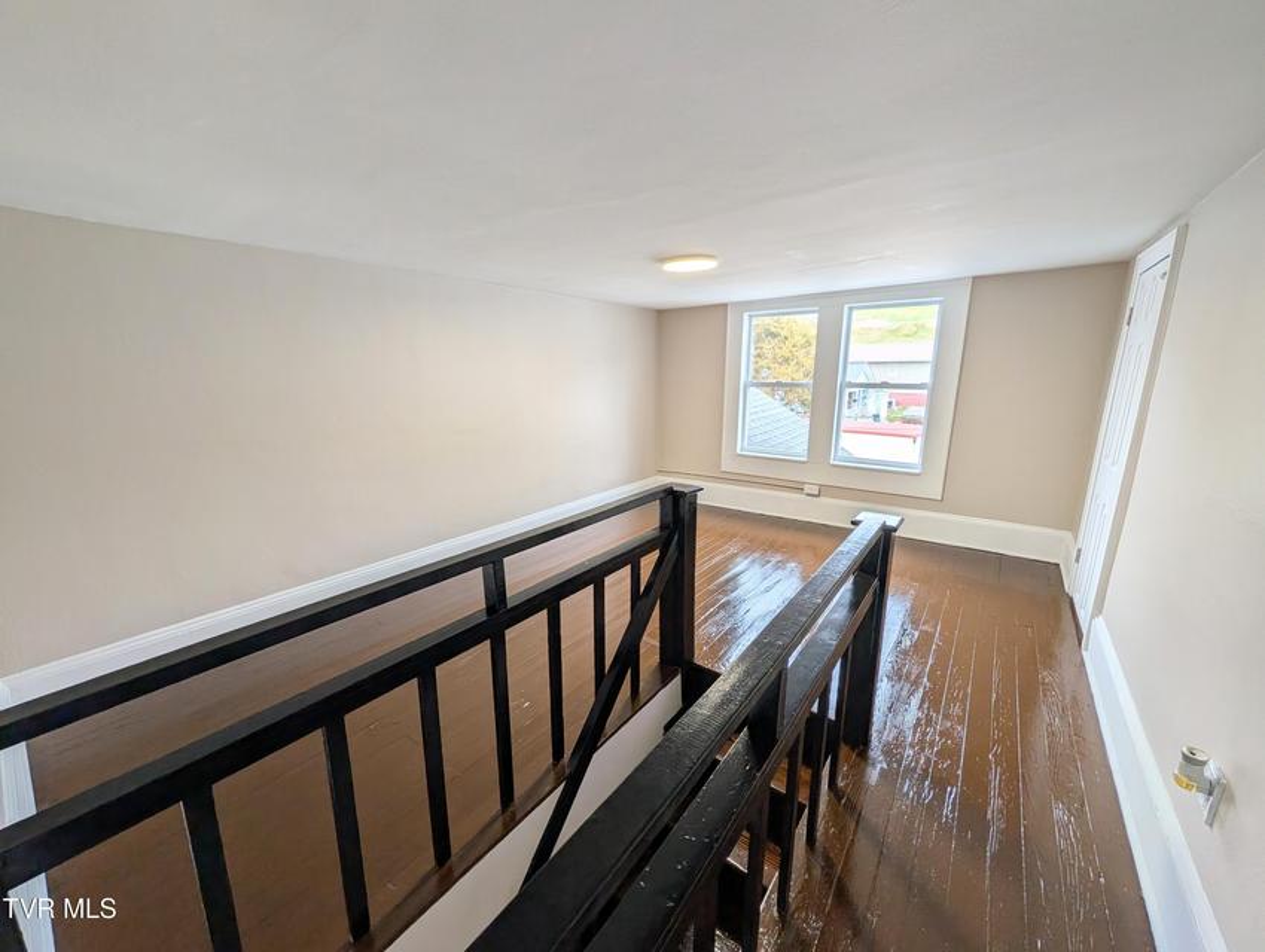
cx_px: 632
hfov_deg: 110.5
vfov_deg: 94.6
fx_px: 439
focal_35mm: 12
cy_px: 476
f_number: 1.7
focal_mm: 2.02
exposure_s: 1/108
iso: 45
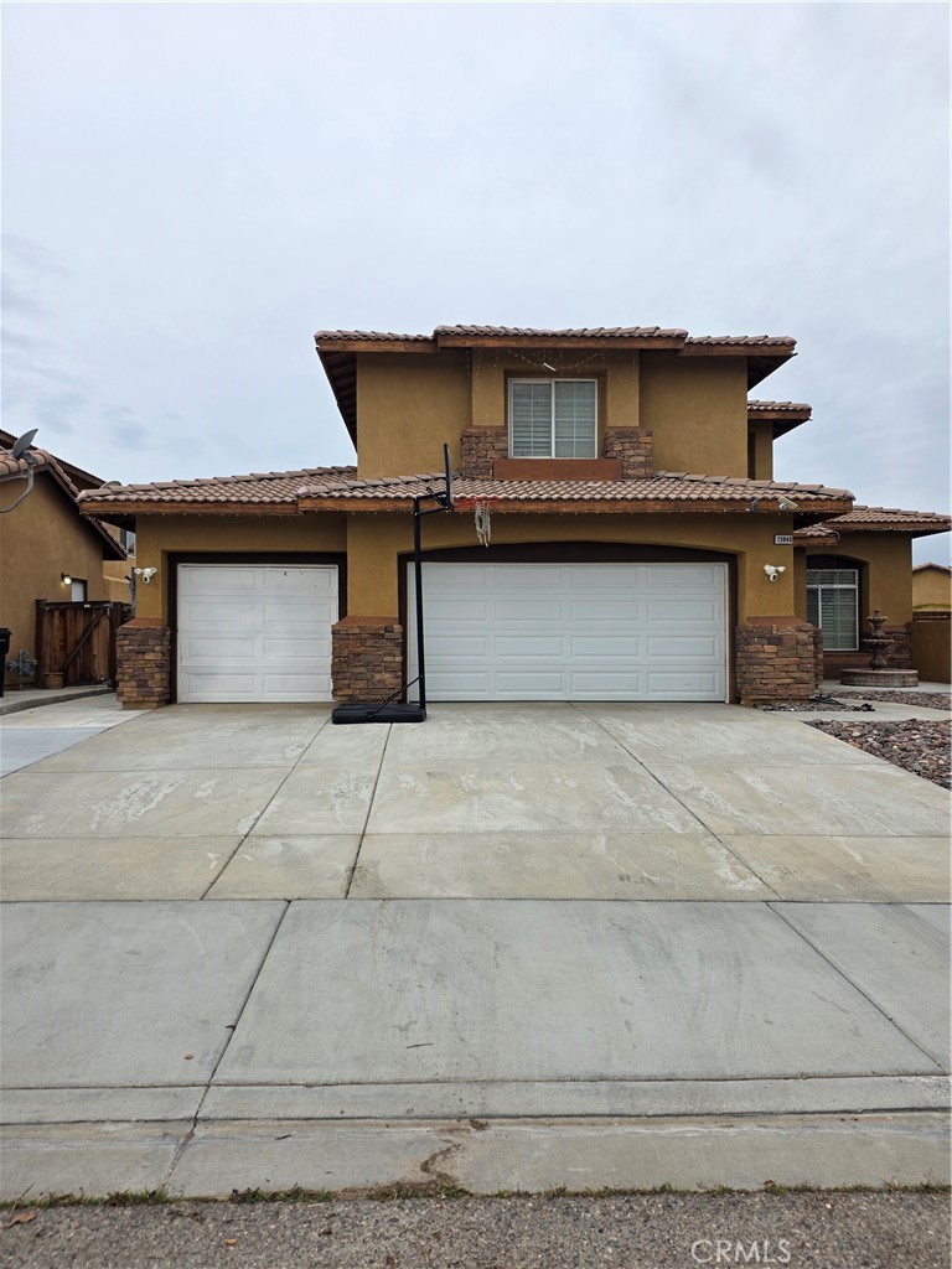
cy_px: 634
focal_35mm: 23
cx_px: 476
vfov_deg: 73.9
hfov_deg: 58.9
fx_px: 843
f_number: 1.7
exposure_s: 1/1601
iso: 80
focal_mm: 6.25
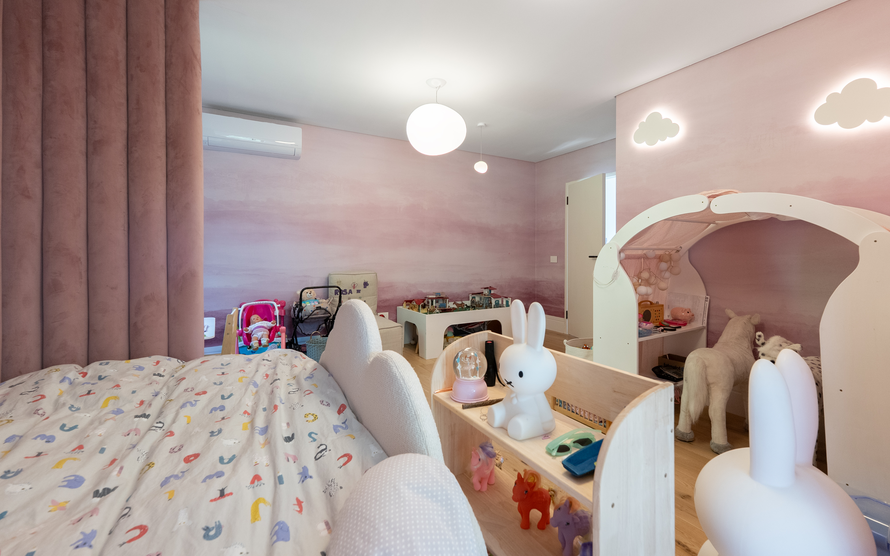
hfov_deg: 101.4
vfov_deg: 74.6
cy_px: 253
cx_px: 463
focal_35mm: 15
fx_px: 364
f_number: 6.3
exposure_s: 1/40
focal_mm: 14
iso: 320
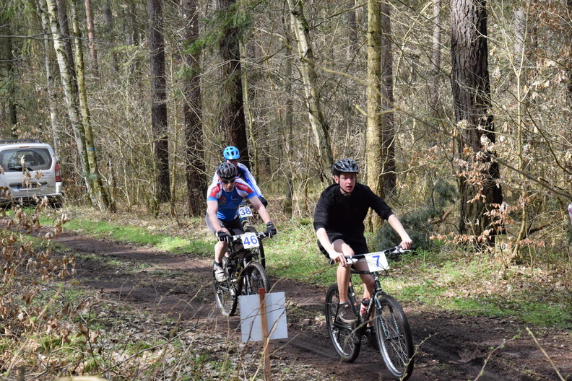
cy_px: 190
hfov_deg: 21.9
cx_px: 286
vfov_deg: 14.7
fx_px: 1478
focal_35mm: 93
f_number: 8
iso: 4000
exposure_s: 1/2000
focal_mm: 62
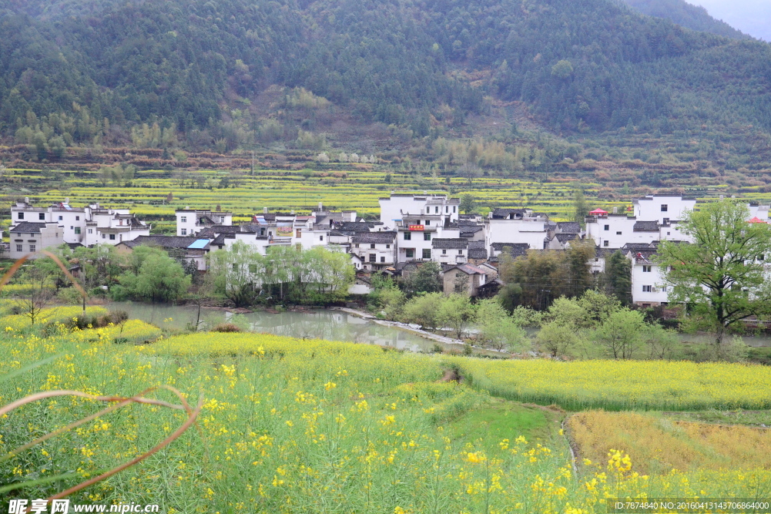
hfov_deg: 40.3
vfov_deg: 27.5
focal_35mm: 49
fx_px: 1049
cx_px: 391
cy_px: 260
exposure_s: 1/400
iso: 2000
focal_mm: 32
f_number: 7.1
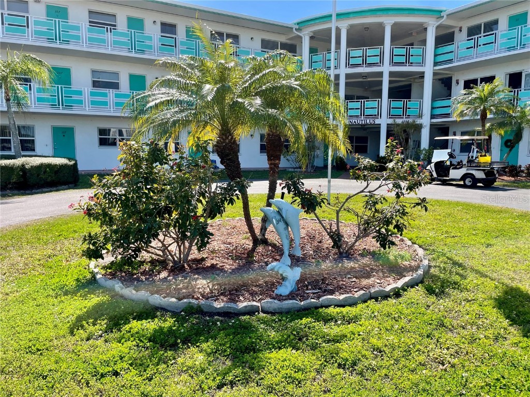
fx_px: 398
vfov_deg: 53.1
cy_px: 198
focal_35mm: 26
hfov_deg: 67.3
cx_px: 265
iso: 32
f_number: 1.6
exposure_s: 1/1618
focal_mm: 4.2
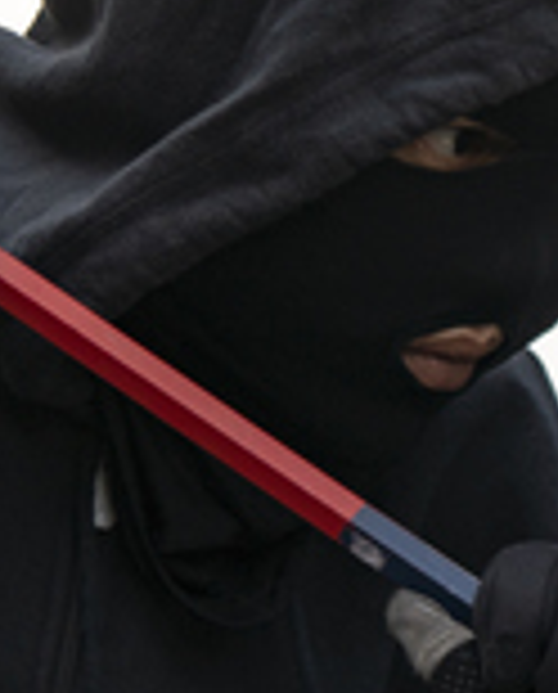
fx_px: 8143
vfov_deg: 4.9
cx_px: 1035
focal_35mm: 396
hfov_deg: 3.9
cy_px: 493
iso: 160
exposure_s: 1/1600
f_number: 2.8
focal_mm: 90
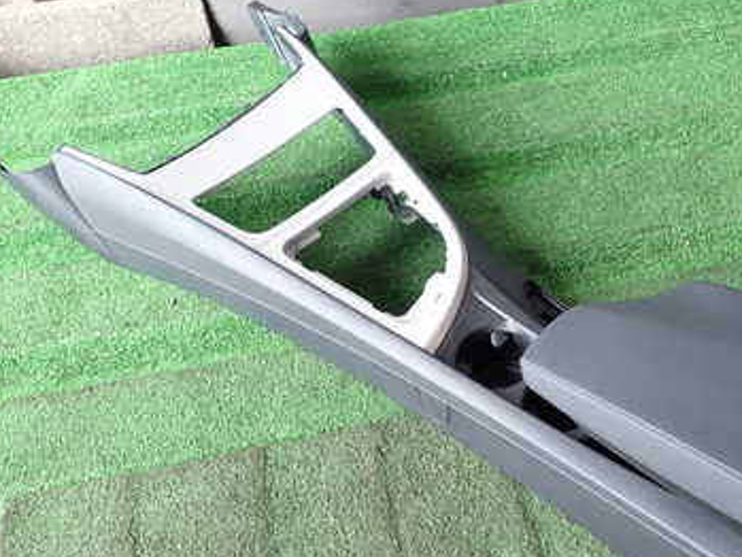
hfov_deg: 43.0
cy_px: 366
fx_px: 922
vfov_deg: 33.4
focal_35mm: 43
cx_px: 515
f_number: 2
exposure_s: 1/60
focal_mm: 4.5
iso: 125
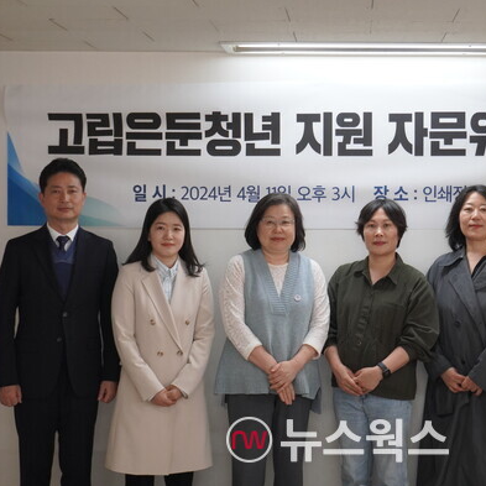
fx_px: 1175
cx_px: 319
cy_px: 245
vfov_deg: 23.4
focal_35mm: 74
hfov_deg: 23.3
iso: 1000
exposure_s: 1/160
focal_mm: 38
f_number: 5.6
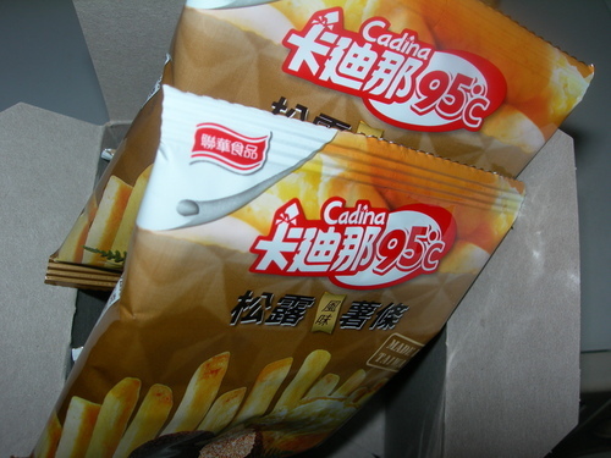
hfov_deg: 49.0
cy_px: 229
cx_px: 306
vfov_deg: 37.7
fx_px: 671
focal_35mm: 38
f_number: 4.8
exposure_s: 1/60.1
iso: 50
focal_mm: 7.8
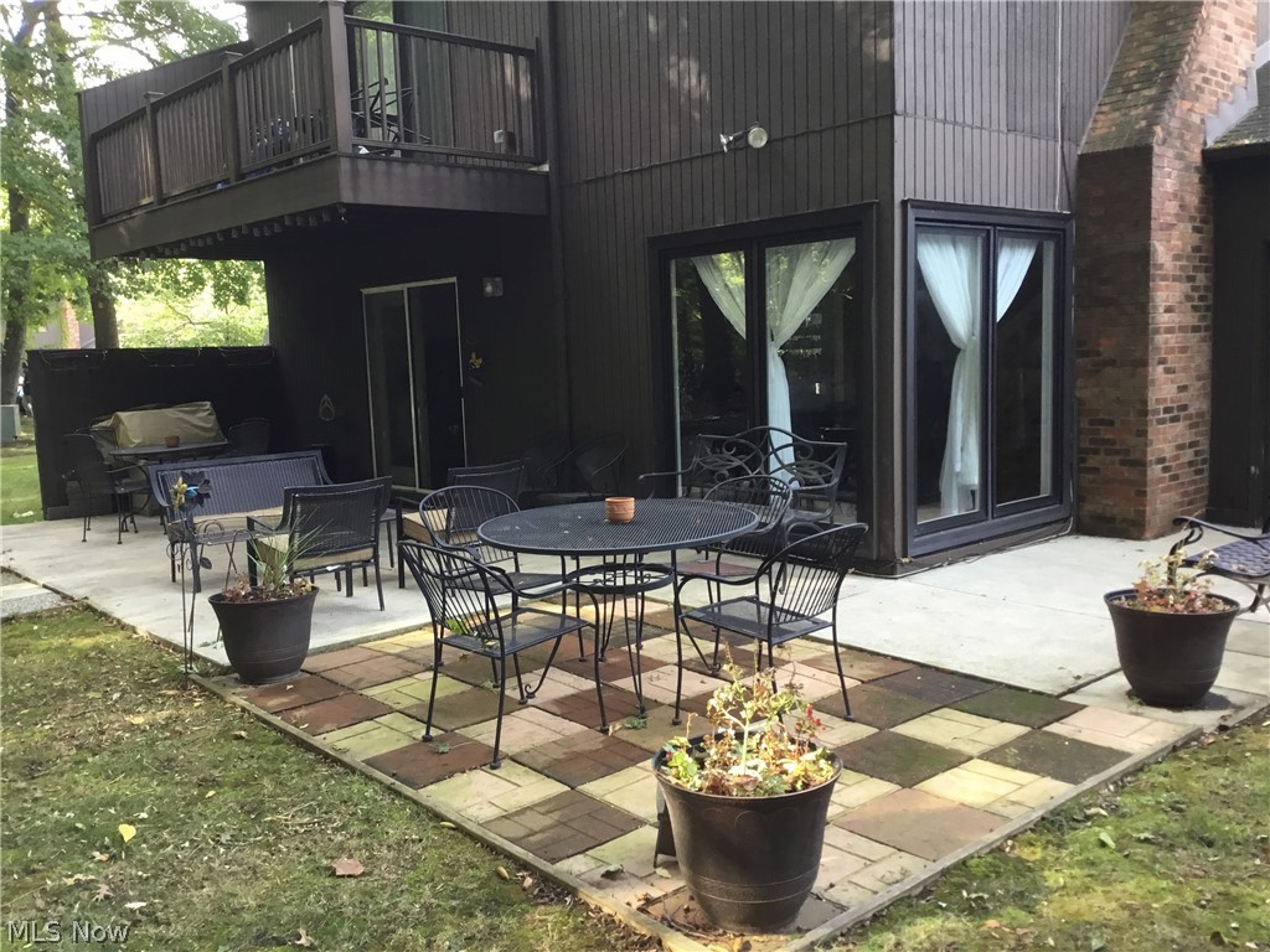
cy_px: 476
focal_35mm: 31
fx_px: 1137
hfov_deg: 58.4
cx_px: 635
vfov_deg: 45.4
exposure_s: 1/40
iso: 25
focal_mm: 3.3
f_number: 2.4
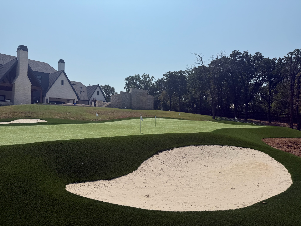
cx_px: 150
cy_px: 113
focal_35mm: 24
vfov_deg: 56.8
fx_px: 209
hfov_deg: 71.6
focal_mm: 6.76
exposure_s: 1/14286
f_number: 1.78
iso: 80
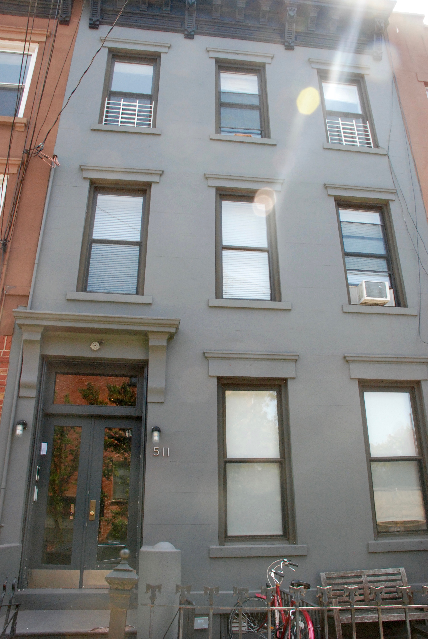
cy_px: 320
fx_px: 533
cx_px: 214
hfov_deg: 43.7
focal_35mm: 30
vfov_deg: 61.9
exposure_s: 1/250
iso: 1000
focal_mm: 20
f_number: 8
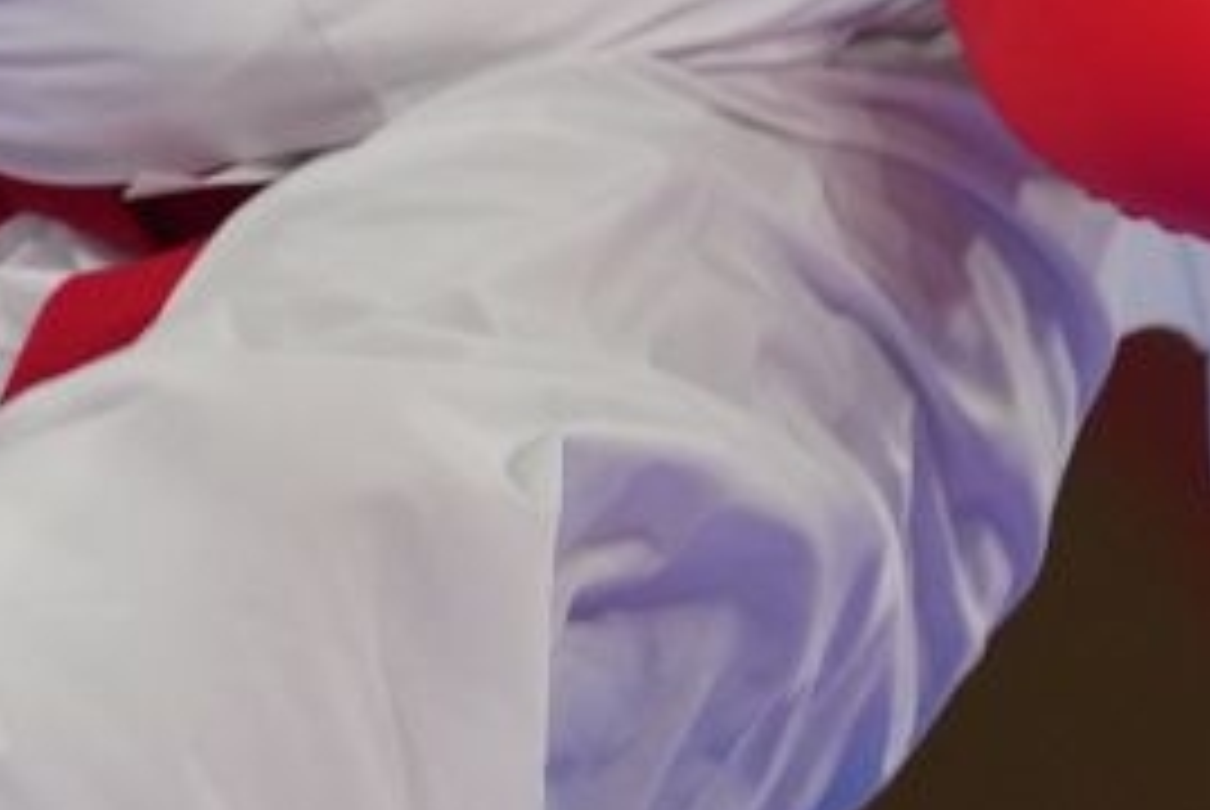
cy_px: -1863
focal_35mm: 1336
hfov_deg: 1.5
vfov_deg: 1.0
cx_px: -562
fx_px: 44952
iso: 500
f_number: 2.8
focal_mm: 200
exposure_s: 1/1000
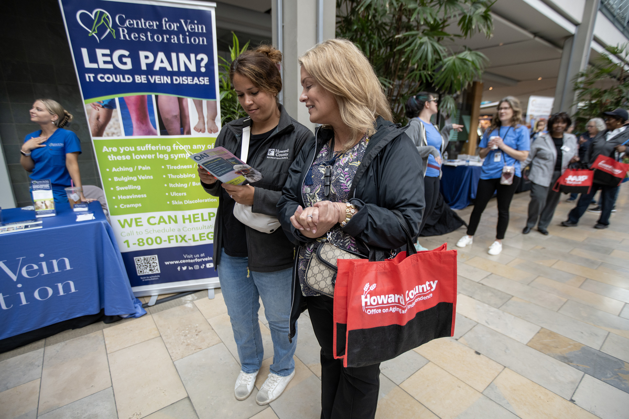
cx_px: 314
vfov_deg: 67.4
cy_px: 210
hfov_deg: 90.0
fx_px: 314
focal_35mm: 18
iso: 400
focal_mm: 18
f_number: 2.8
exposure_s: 1/200
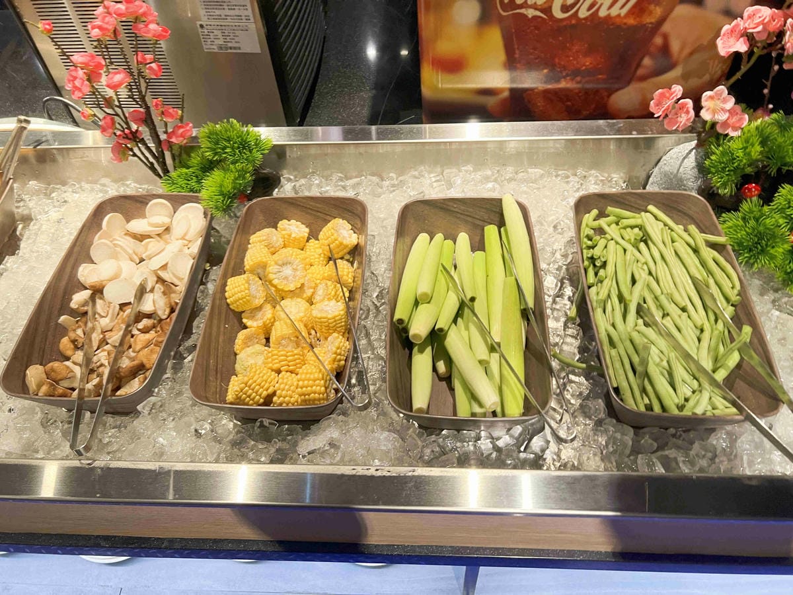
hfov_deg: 67.3
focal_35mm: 26
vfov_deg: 53.1
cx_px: 396
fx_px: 596
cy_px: 298
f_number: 1.5
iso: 160
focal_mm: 5.7
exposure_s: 1/60
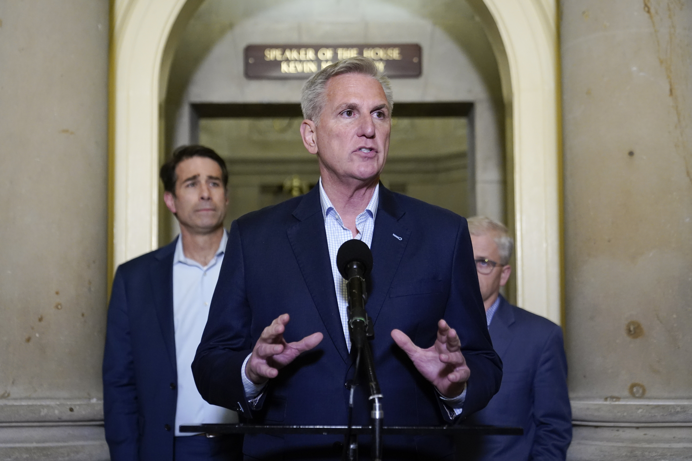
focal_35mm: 55
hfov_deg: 36.2
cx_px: 346
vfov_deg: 24.6
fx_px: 1057
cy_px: 230
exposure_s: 1/320
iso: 4000
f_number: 2.8
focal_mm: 55
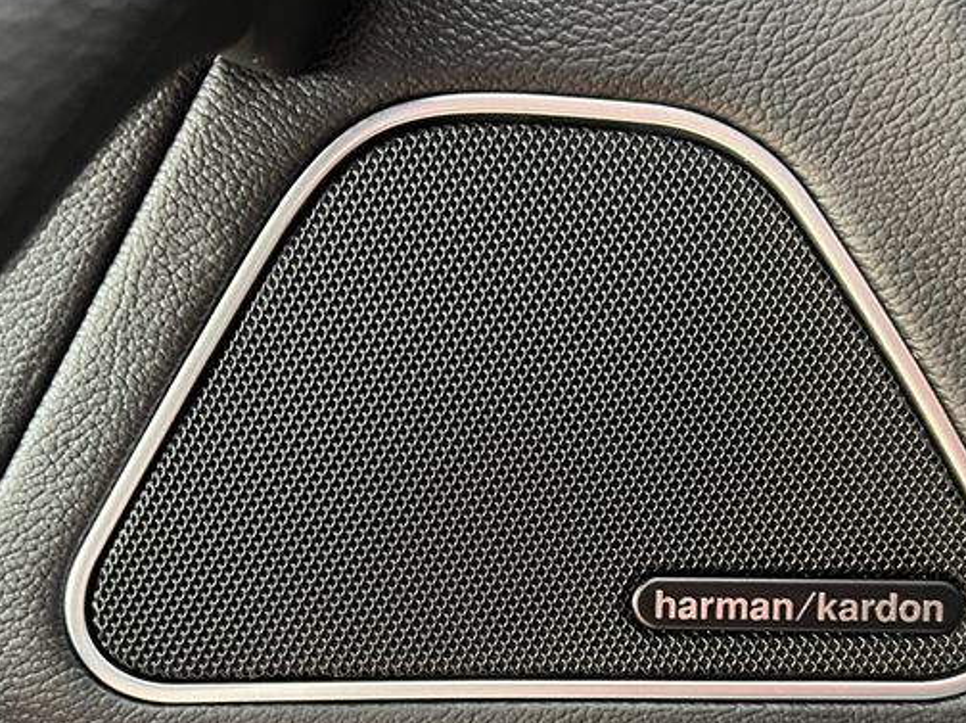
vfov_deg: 42.7
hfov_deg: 55.4
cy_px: 433
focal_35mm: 33
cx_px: 514
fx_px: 920
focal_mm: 5.7
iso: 500
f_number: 1.5
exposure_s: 1/40
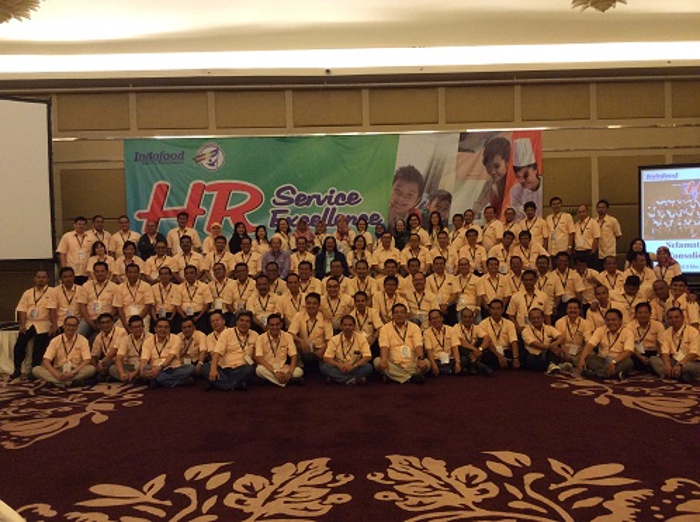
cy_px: 261
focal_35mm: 33
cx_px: 350
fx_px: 666
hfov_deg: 55.5
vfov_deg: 42.8
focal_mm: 3.3
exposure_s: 1/24
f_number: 2.4
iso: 160
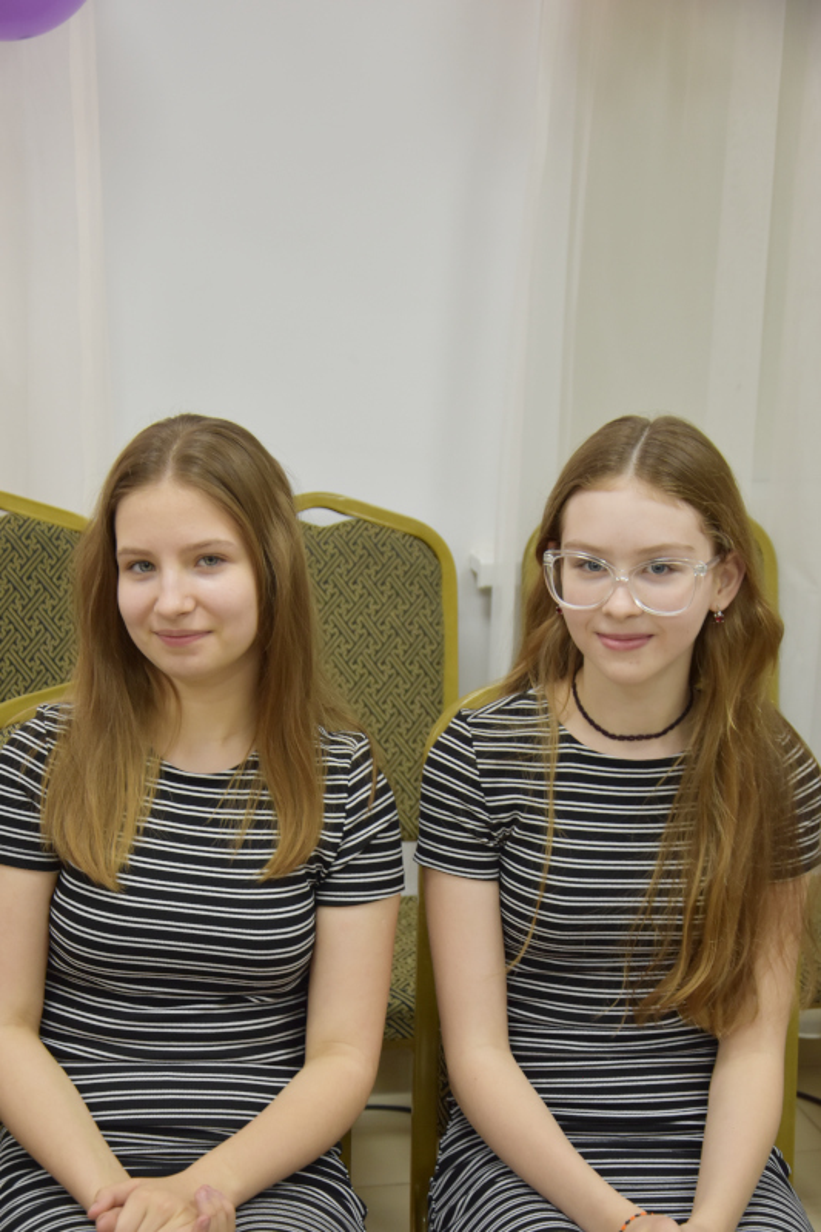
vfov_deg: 33.4
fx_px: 2053
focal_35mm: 60
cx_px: 410
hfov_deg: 22.6
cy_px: 616
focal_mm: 40
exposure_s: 1/60
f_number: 4.5
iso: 640
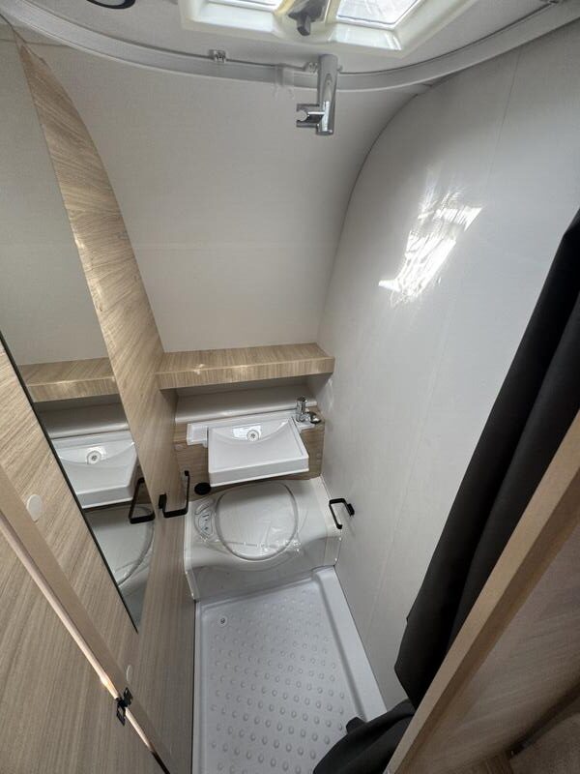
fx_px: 313
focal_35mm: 14
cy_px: 387
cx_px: 290
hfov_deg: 85.7
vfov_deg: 102.1
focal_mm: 2.22
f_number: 2.2
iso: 100
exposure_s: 1/99
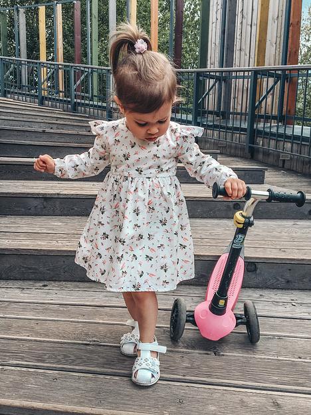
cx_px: 156
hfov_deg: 48.2
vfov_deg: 61.7
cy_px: 208
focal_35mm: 29
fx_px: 347
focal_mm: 4.15
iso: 25
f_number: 2.2
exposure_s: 1/480
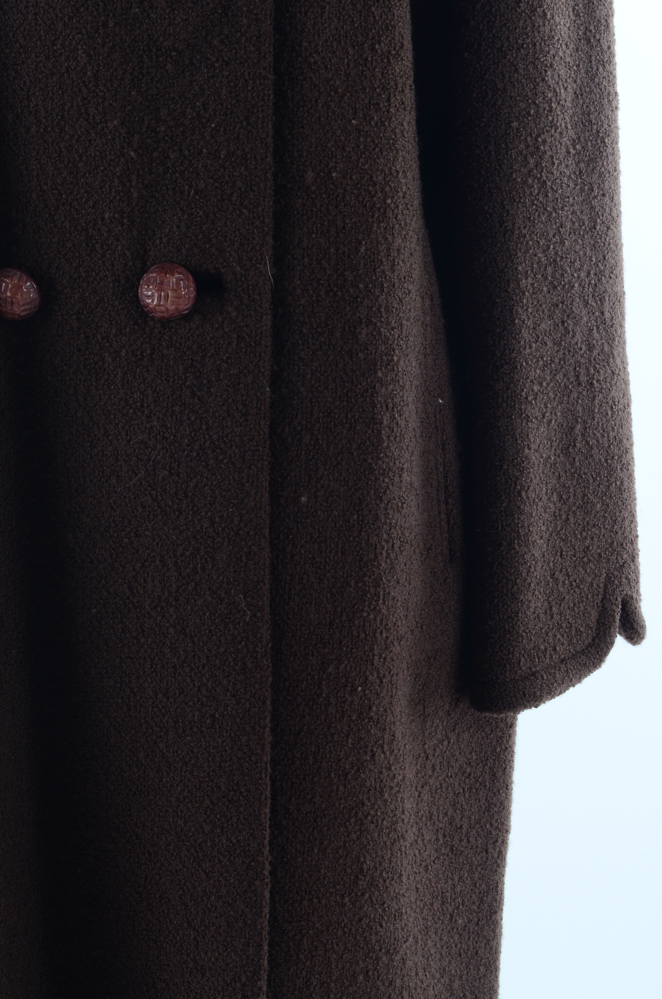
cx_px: 326
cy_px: 484
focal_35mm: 89
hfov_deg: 15.4
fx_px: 2453
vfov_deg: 23.0
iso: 400
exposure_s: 1/80
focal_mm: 55
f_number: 18
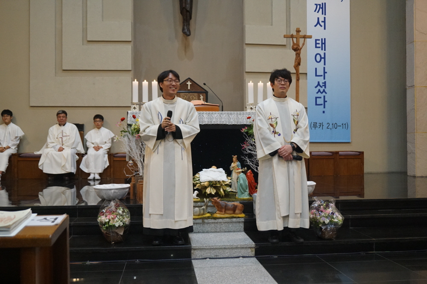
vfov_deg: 36.8
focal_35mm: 36
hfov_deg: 53.2
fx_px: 426
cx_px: 214
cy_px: 142
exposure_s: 1/160
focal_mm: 24
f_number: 4.5
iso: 1600
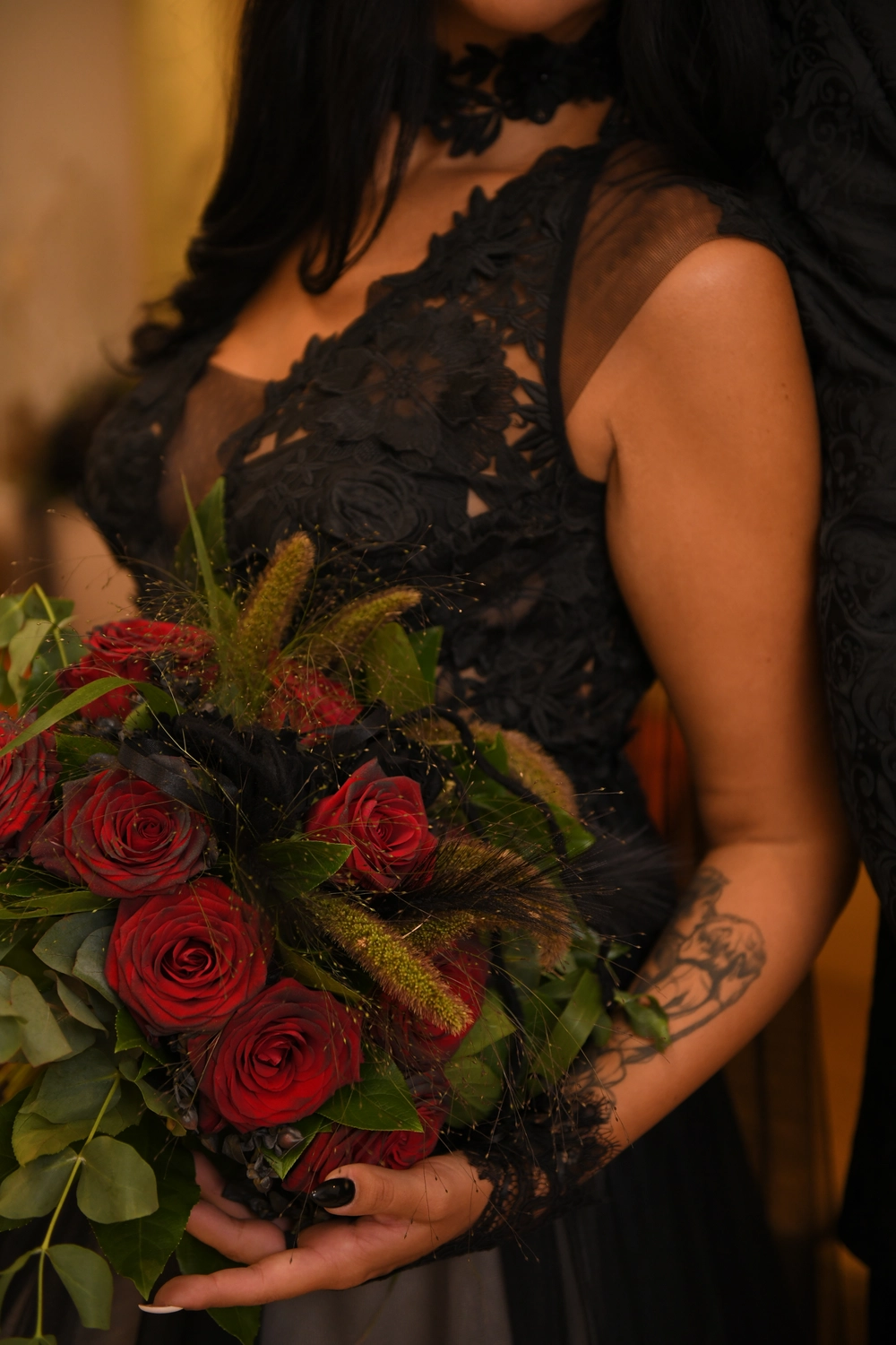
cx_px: 448
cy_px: 672
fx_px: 2053
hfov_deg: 24.6
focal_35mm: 55
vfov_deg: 36.2
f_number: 2.8
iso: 1000
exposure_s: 1/250
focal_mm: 55
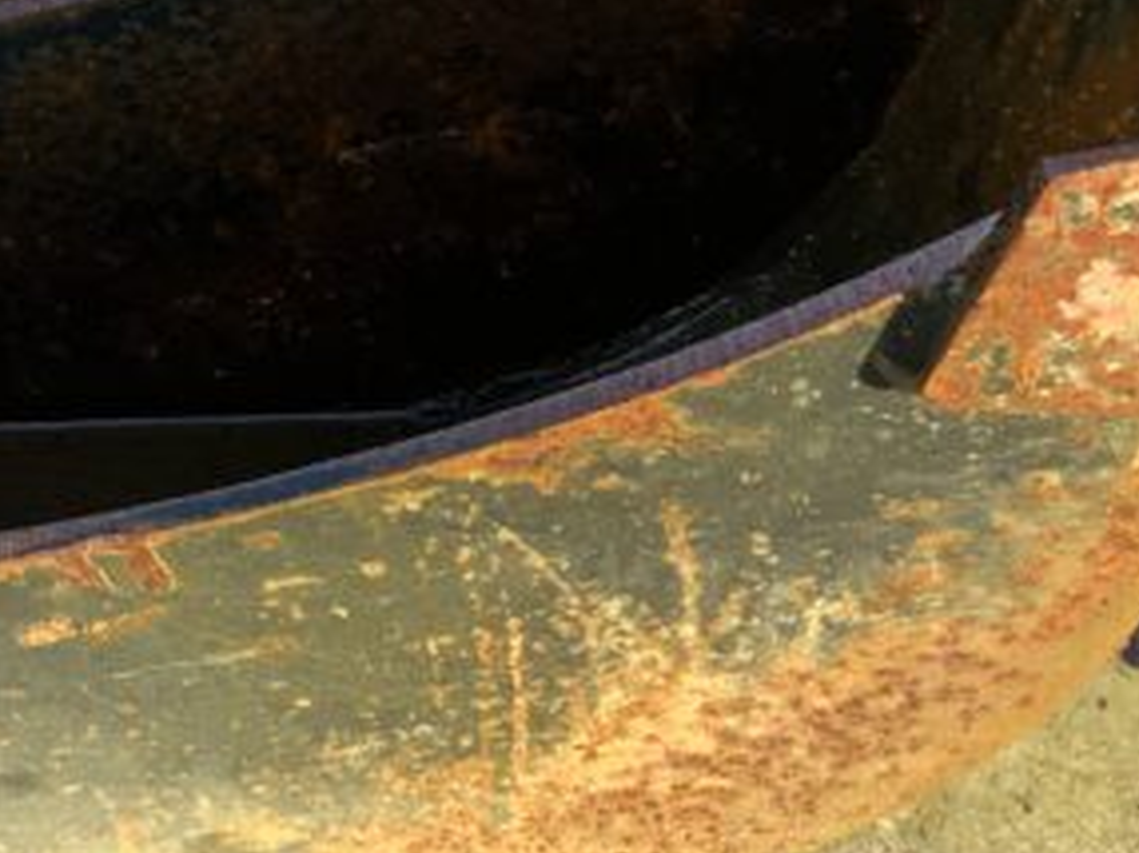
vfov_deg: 14.2
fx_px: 3419
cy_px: 235
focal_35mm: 104
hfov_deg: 18.6
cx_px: 88
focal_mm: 3
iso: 16
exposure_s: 1/145
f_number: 1.8
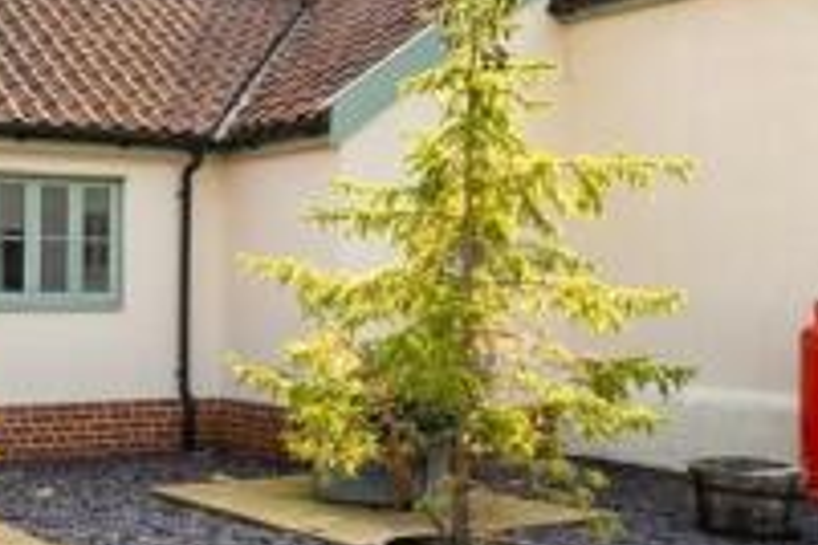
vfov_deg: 27.5
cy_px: 327
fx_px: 1113
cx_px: -96
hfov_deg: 34.5
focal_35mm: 49
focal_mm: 10
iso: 160
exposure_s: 1/800
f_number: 11
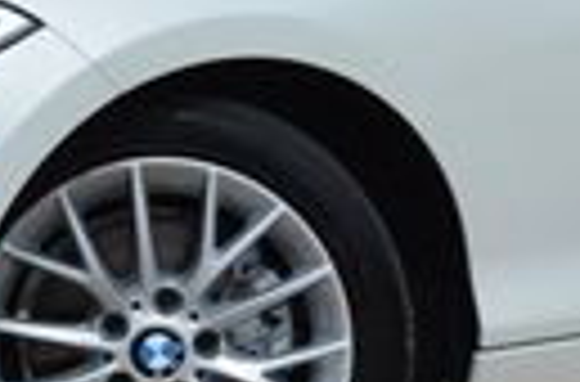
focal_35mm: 209
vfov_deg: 6.4
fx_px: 3355
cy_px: -216
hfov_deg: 9.8
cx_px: 508
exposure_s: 1/125
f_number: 11
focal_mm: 28
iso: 100
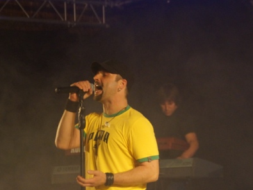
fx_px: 1315
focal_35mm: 180
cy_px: 95
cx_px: 110
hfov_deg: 11.0
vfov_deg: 8.2
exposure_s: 1/15
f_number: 5.6
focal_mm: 110
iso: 3200
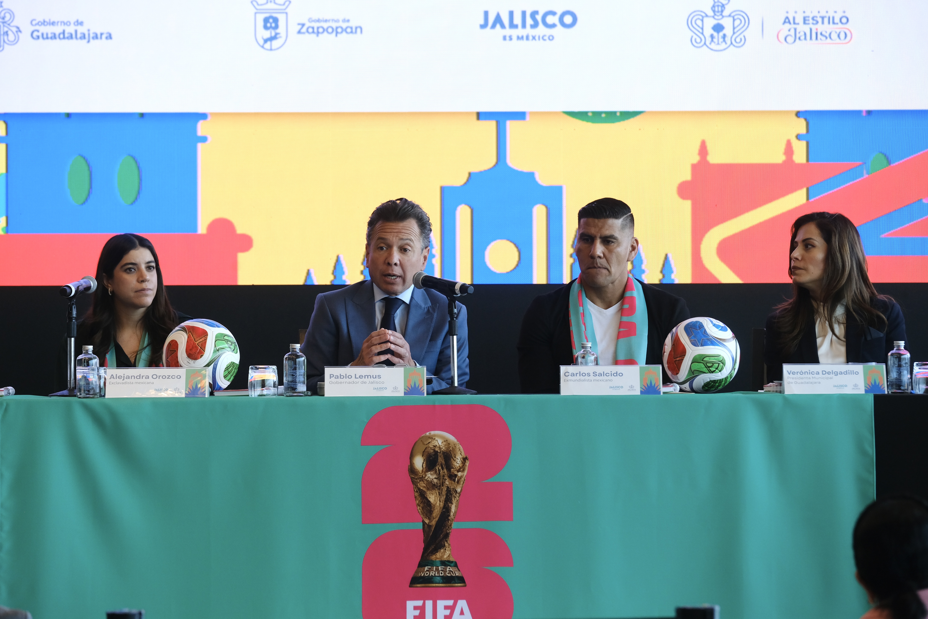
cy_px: 310
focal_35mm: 173
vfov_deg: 7.9
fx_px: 4459
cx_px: 464
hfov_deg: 11.9
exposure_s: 1/160
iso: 800
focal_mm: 115
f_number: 4.5
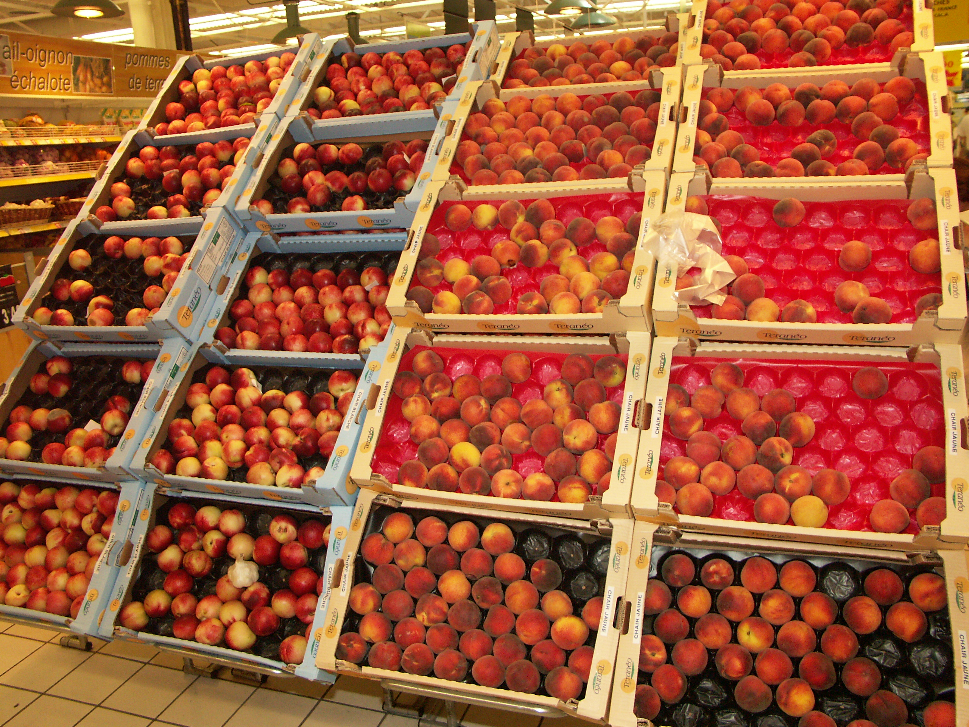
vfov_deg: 49.7
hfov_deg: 63.4
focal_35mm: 28
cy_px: 364
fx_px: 784
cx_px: 484
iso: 200
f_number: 2.8
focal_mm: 7.21
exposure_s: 1/200
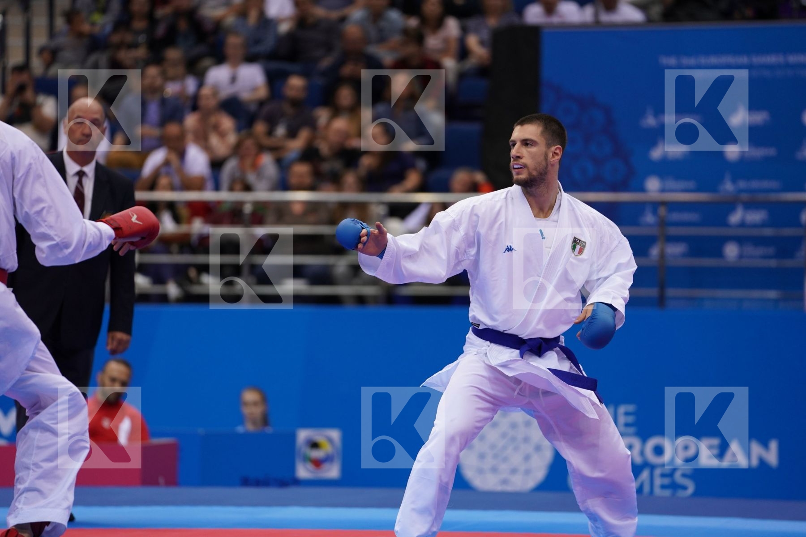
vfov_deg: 6.9
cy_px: 268
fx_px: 4433
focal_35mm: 198
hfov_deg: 10.4
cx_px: 403
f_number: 2.8
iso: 1000
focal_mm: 198
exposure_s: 1/1000
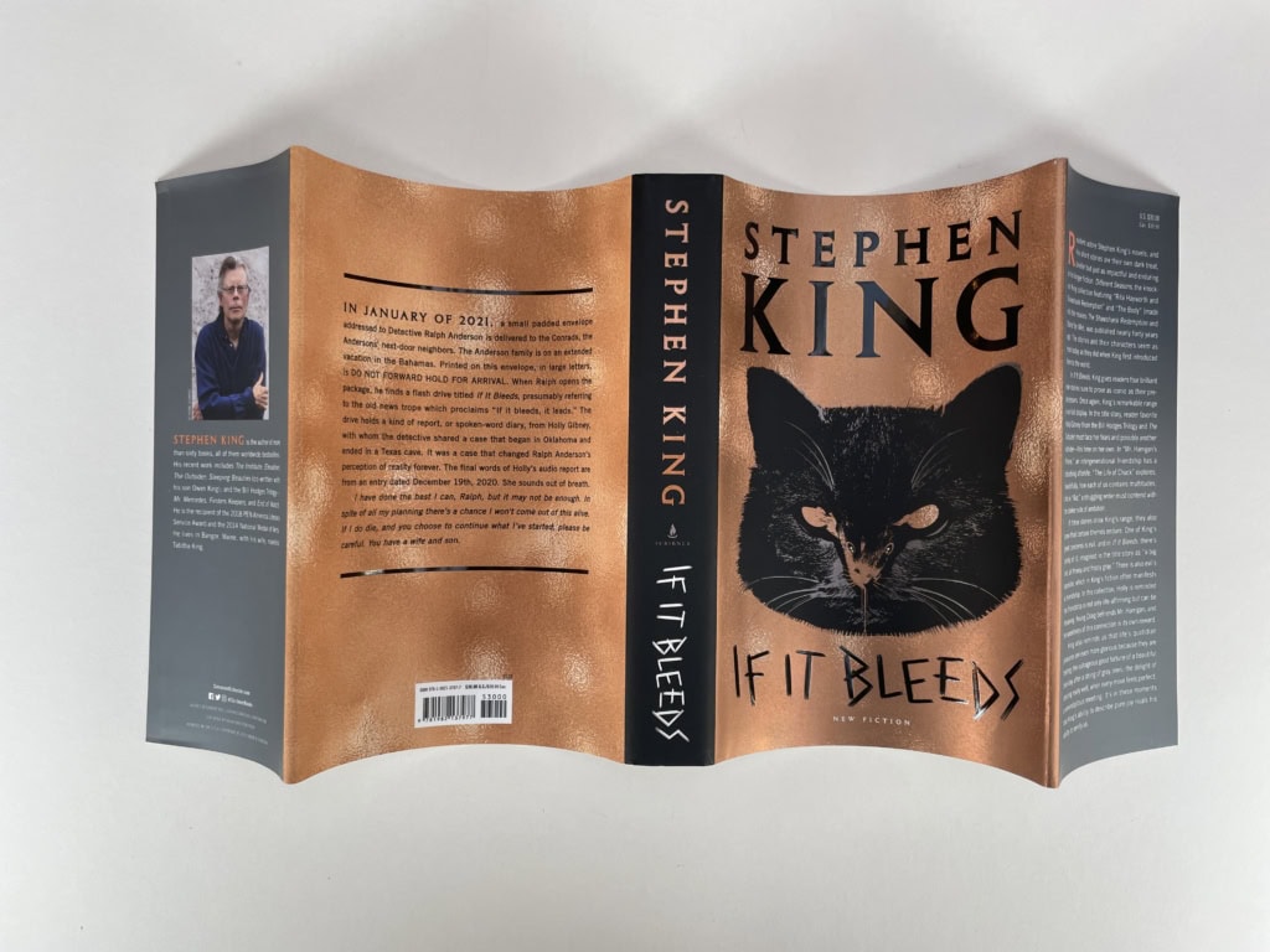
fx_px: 954
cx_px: 635
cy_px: 476
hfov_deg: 67.3
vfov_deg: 53.1
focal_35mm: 26
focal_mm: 4.2
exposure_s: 1/100
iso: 64
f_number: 1.6
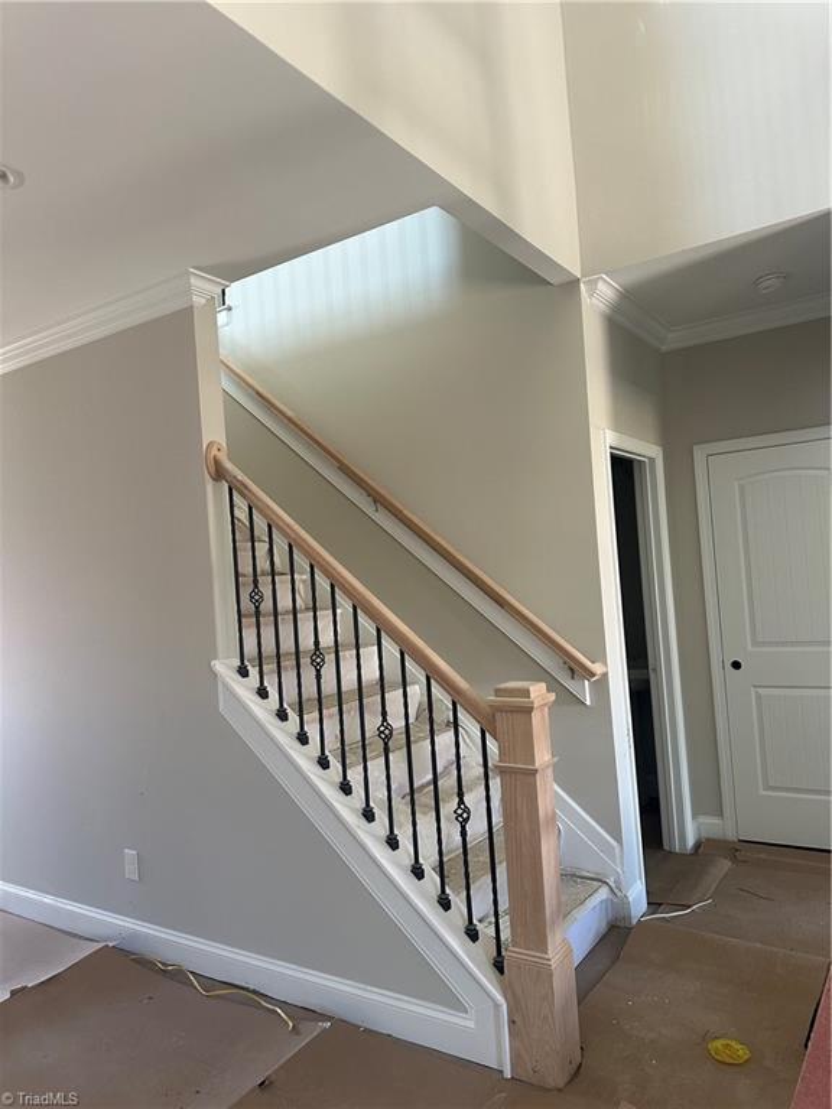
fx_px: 769
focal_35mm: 24
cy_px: 554
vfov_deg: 71.6
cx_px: 416
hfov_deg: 56.8
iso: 250
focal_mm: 6.86
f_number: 1.78
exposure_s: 1/107
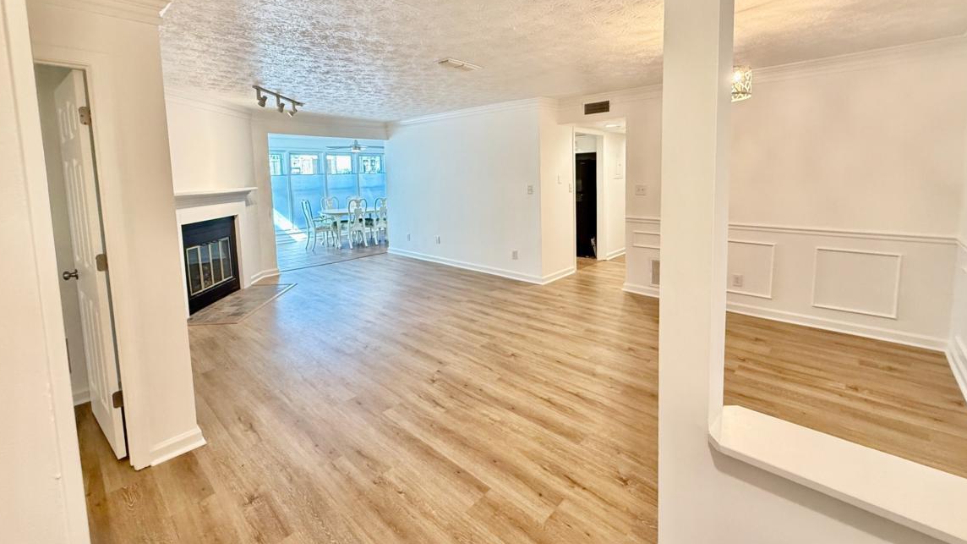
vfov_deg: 66.2
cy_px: 209
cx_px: 481
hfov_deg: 99.4
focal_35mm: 16
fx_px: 410
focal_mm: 2.22
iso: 400
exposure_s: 1/120
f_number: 2.2
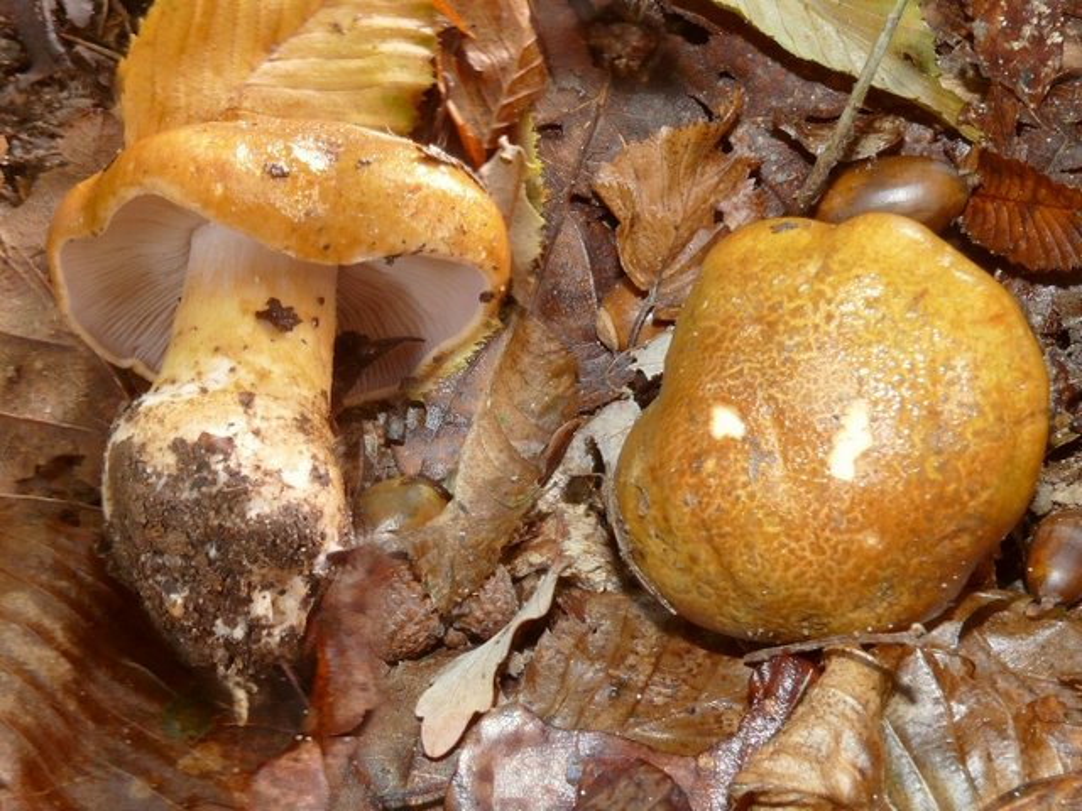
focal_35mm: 54
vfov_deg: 27.0
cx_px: 541
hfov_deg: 35.5
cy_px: 406
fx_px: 1688
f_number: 11
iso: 100
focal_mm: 11.3
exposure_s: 6
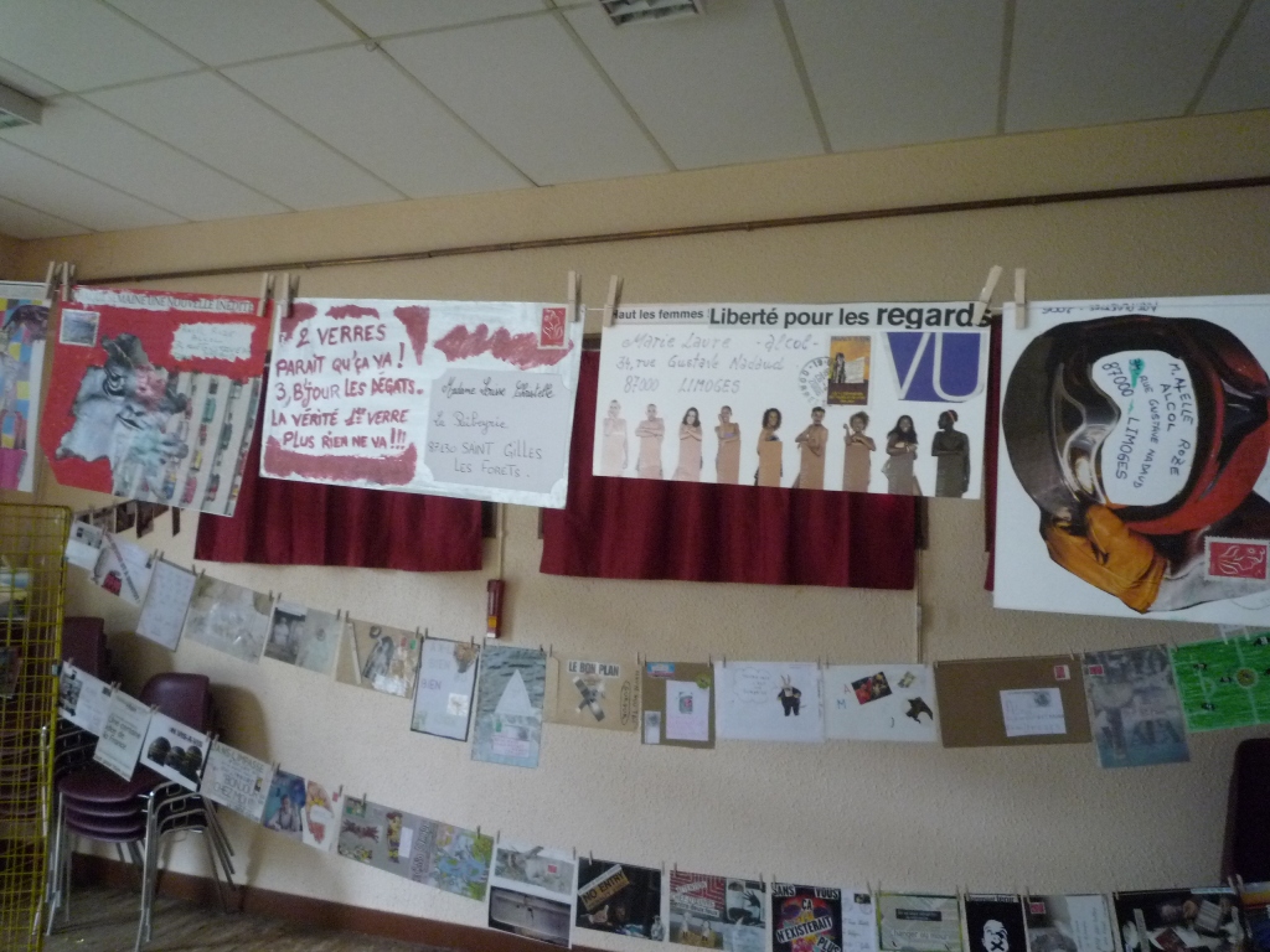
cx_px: 635
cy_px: 476
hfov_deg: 69.4
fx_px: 917
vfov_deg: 54.9
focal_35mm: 25
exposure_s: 1/30
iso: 400
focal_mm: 4.4
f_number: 2.8
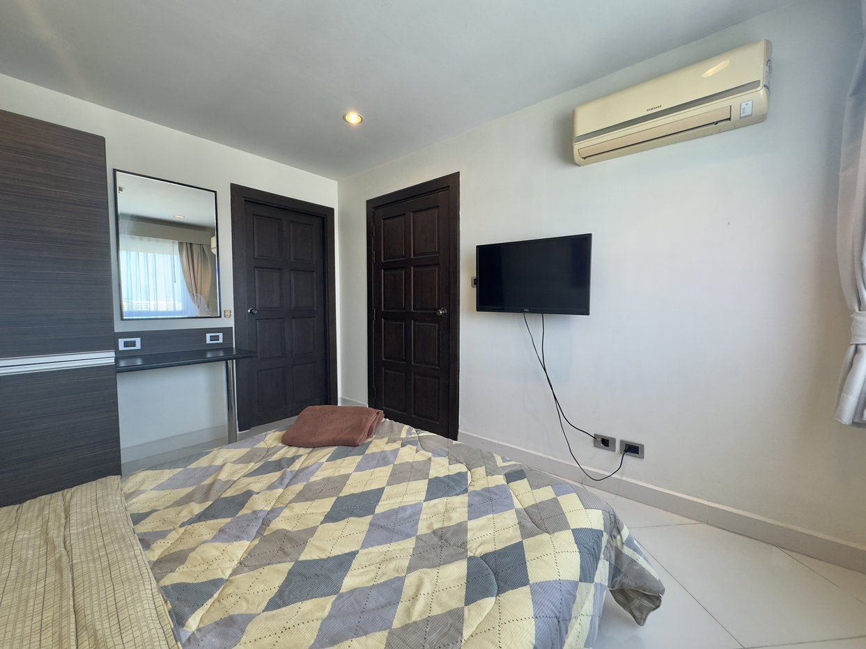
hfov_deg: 102.1
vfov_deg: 85.7
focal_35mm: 14
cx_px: 433
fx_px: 350
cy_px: 324
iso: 160
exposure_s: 1/100
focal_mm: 2.22
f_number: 2.2
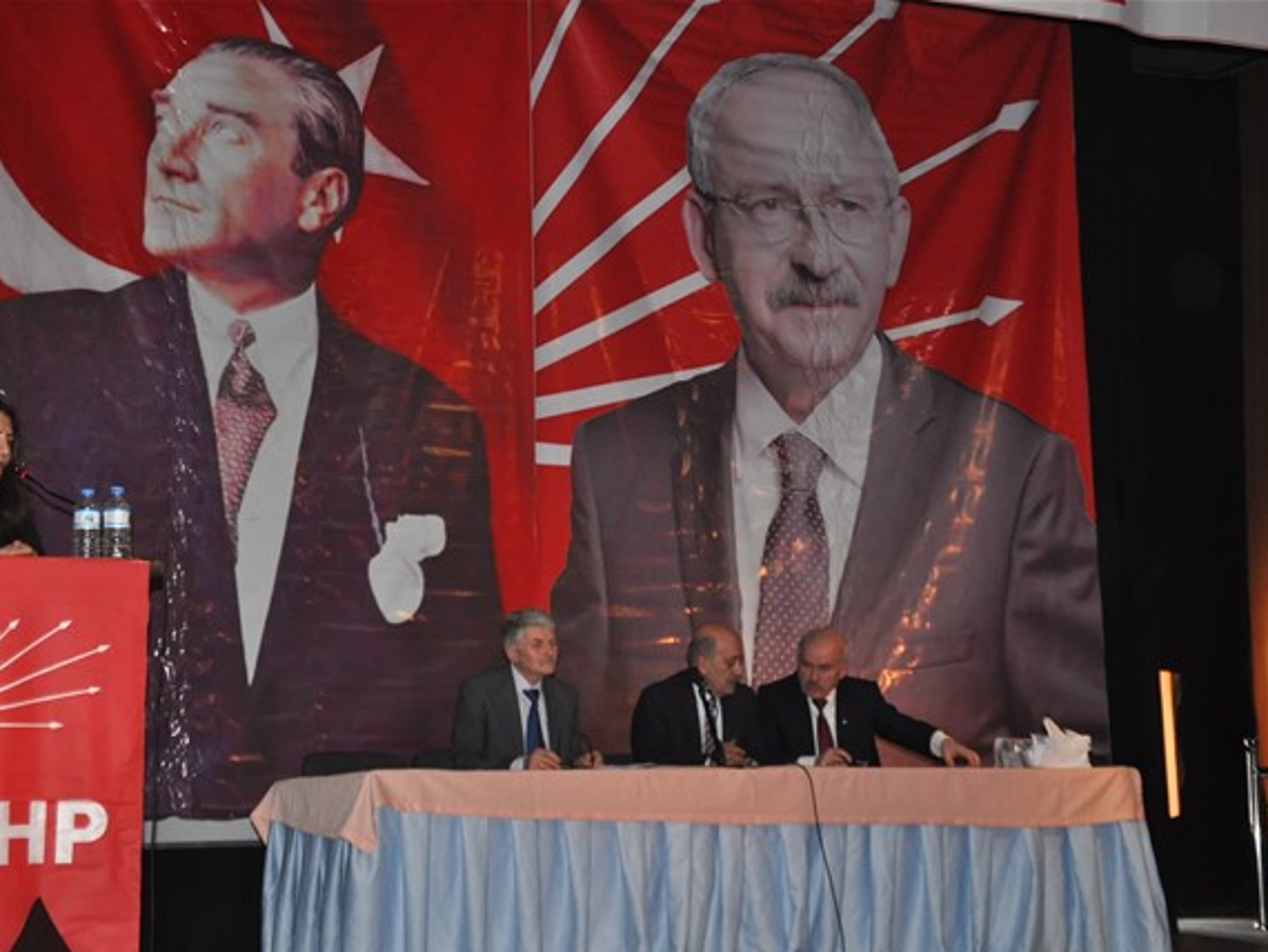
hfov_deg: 28.1
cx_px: 592
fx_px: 2529
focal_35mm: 69
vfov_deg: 21.3
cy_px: 478
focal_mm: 42
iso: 1250
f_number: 4.8
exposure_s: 1/60
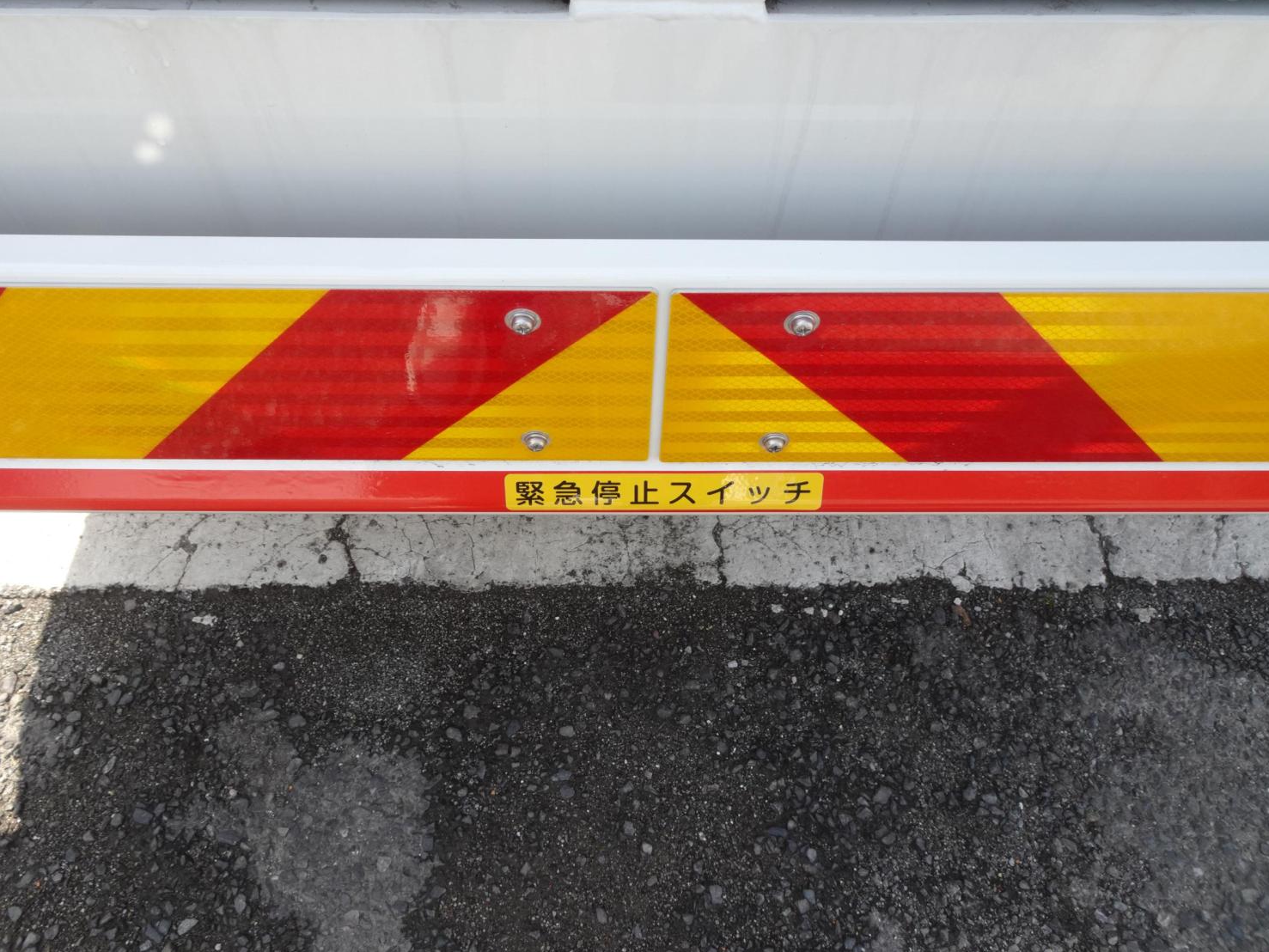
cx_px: 618
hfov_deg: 67.3
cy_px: 445
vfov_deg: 53.0
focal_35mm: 26
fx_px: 953
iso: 80
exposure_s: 1/200
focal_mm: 4.25
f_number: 3.5
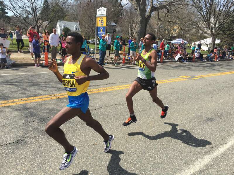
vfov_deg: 48.2
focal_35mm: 29
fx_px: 196
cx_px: 117
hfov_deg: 61.7
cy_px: 88
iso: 25
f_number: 2.2
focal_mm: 4.15
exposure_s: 1/916
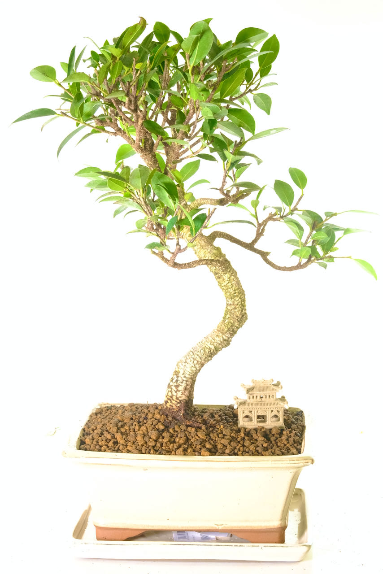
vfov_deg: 24.5
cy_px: 287
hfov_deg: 16.5
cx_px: 192
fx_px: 1324
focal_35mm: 83
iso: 2500
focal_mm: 55
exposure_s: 1/15
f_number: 13
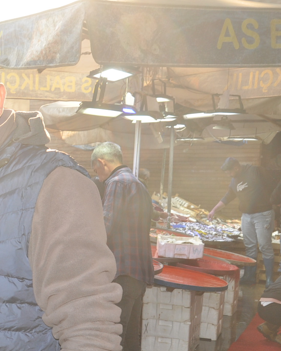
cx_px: -86
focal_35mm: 66
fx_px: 687
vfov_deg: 28.4
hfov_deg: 21.0
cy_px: 253
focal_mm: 21
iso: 200
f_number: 6.3
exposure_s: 1/200
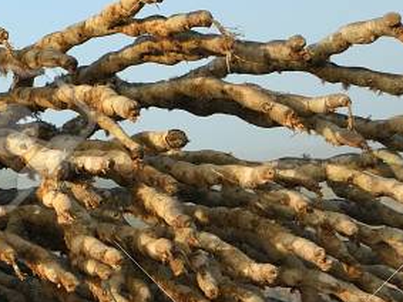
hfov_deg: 18.1
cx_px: -252
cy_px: 83
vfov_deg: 15.8
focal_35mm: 93
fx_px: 1082
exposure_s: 1/160
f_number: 9
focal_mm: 14
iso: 100
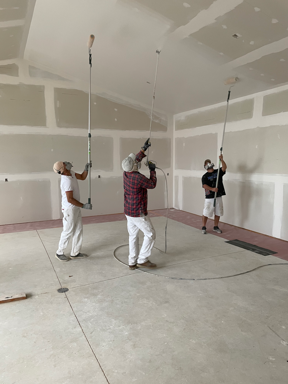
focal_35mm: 26
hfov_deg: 53.1
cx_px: 144
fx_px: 288
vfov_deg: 67.3
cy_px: 192
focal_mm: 4.2
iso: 125
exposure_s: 1/69
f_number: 1.6
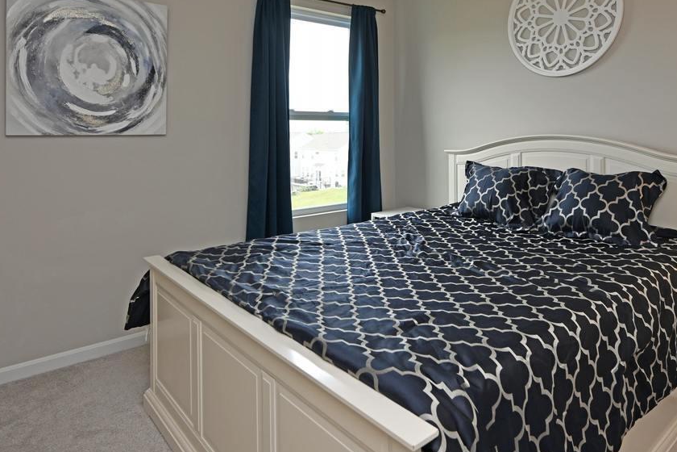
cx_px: 365
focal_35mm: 25
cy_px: 124
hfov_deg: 71.4
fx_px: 470
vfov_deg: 49.6
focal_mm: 14
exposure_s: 1/100
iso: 200
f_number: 5
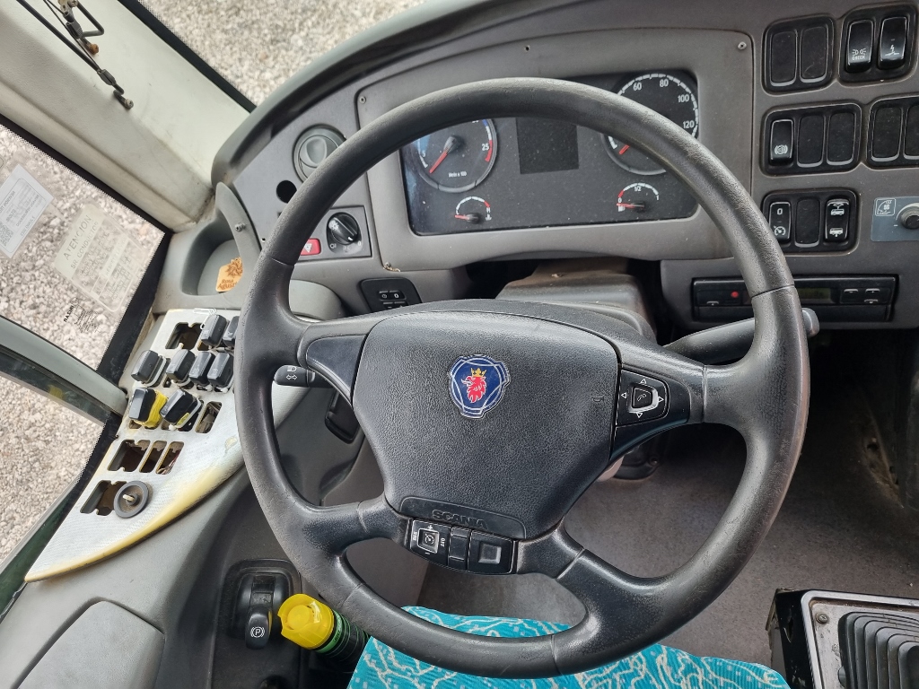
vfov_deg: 53.1
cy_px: 344
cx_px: 460
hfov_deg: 67.3
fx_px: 690
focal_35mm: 26
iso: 100
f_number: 1.8
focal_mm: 5.4
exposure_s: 1/100
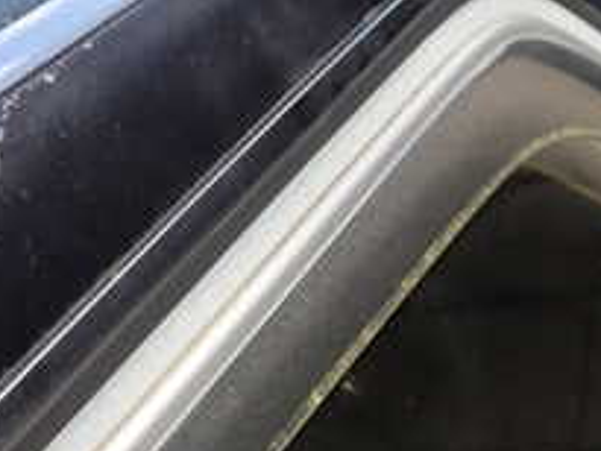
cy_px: 234
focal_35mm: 73
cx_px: -32
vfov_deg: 20.2
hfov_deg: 25.1
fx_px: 1268
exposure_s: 1/400
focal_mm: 4.5
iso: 100
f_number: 2.8
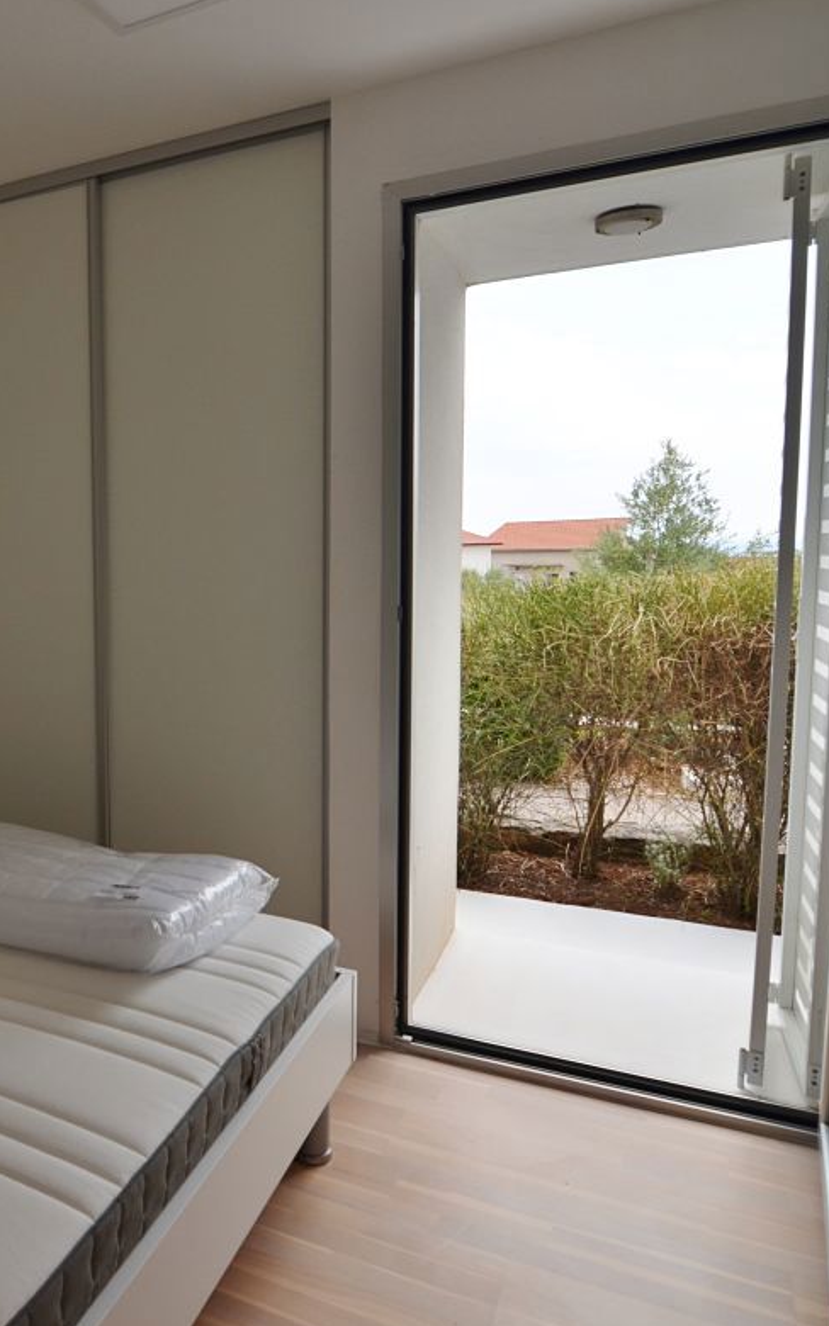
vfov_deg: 70.9
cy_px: 663
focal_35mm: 26
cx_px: 117
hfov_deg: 44.5
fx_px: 932
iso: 100
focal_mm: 11
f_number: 7.1
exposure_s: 1/200
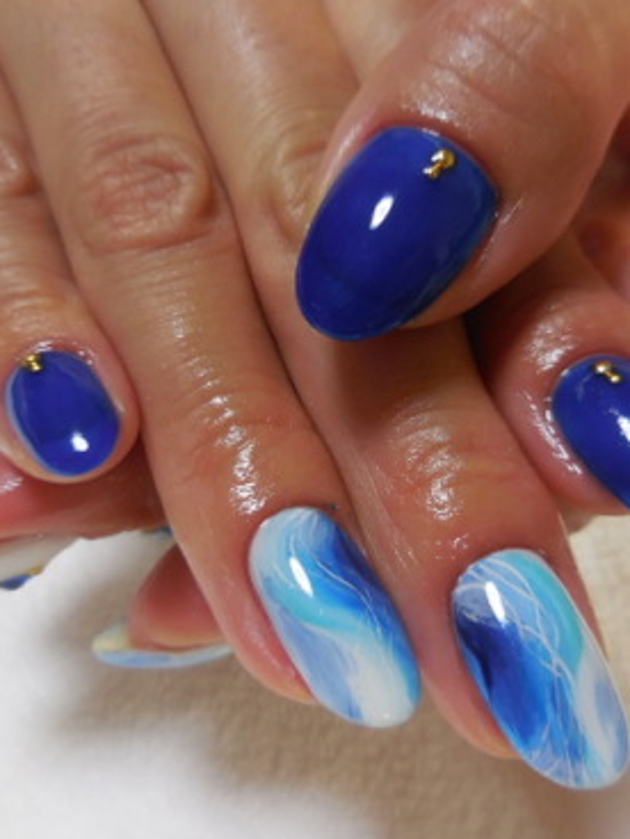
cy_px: 423
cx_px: 342
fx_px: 825
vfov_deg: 54.0
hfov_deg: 41.8
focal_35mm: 34
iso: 180
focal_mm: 4.5
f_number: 3.3
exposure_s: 1/30
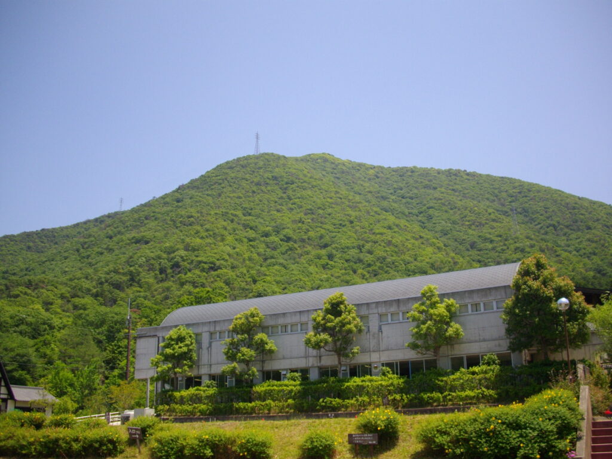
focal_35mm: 37
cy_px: 230
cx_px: 306
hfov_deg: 50.1
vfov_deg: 38.7
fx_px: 654
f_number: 5.6
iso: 100
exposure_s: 1/320
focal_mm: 6.2
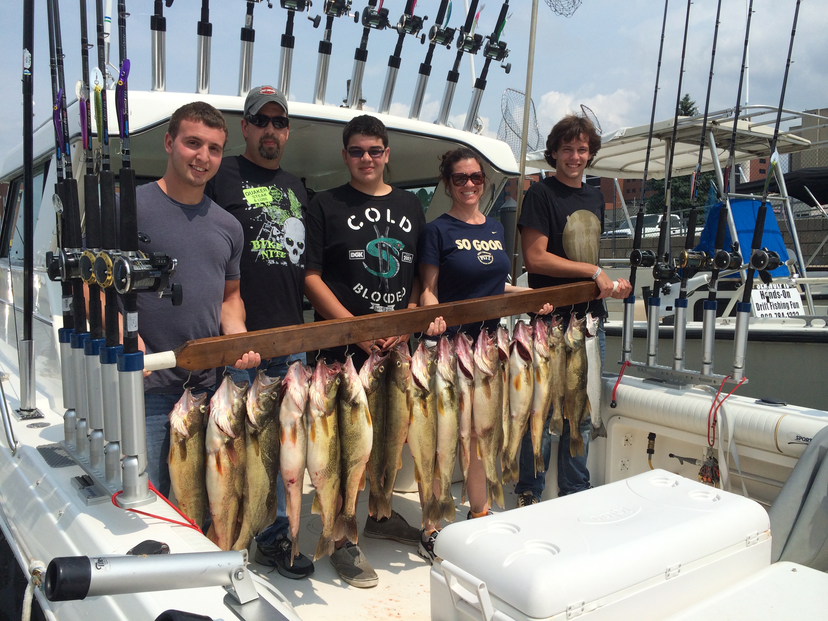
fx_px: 718
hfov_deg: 60.0
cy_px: 310
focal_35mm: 30
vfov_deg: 46.8
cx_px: 414
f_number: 2.2
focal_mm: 4.12
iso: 40
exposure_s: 1/3731
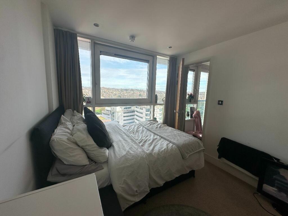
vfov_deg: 85.7
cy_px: 108
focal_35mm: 14
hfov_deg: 102.1
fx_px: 116
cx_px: 144
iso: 40
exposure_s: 1/389
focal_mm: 2.22
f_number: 2.2
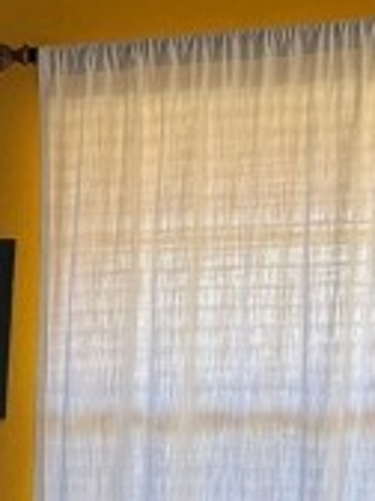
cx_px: -774
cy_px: 683
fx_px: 2109
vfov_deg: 13.0
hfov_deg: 8.4
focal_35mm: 146
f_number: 1.78
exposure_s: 1/121
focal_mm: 6.76
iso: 160
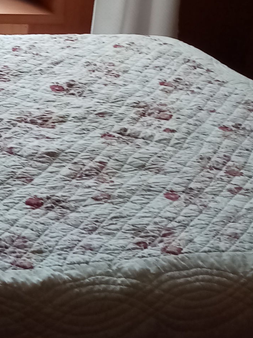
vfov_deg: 16.6
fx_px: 1121
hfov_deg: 12.8
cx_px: 24
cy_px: -28
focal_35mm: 115
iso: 152
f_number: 1.8
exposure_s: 1/33.3
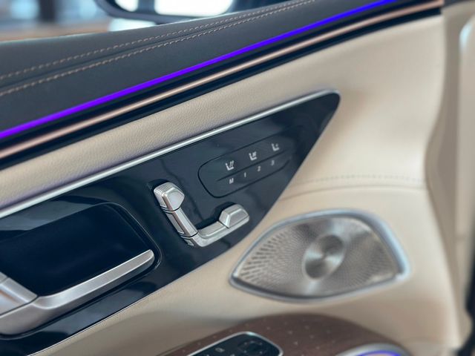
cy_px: 178
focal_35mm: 48
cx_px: 238
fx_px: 659
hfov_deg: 39.7
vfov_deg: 30.3
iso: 125
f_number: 1.78
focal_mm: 6.86
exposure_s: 1/120
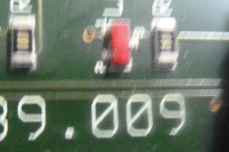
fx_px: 363
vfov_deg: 23.3
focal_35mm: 57
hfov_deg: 35.0
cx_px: 110
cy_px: 128
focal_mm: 4.1
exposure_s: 1/30
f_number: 3.3
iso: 1600
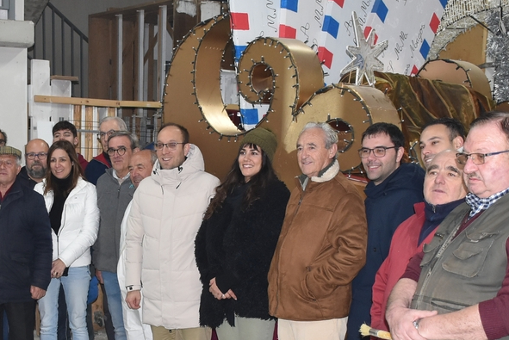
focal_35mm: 67
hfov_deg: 29.8
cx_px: 156
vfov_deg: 20.2
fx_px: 948
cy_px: 258
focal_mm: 22
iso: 1000
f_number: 3.5
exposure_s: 1/60
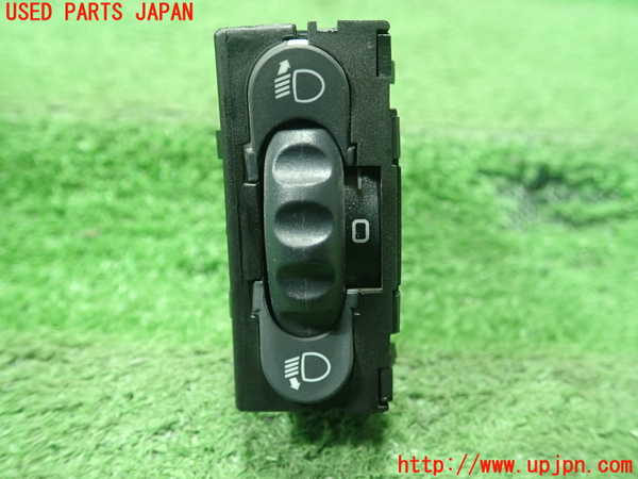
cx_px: 319
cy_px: 240
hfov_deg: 60.0
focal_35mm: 30
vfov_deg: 46.8
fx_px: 553
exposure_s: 1/100
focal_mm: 5.5
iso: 800
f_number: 2.3
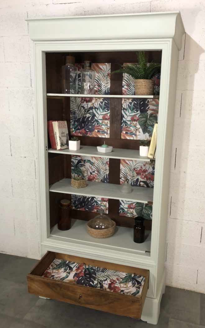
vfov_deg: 62.9
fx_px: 268
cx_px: 120
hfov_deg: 41.7
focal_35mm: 30
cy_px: 165
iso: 40
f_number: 1.8
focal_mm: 3.99
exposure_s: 1/17
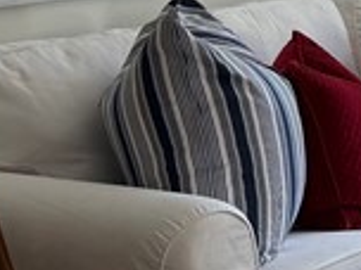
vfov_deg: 9.1
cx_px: 701
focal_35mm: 162
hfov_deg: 11.2
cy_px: 201
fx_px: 1689
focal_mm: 6.76
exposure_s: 1/243
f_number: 1.78
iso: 100
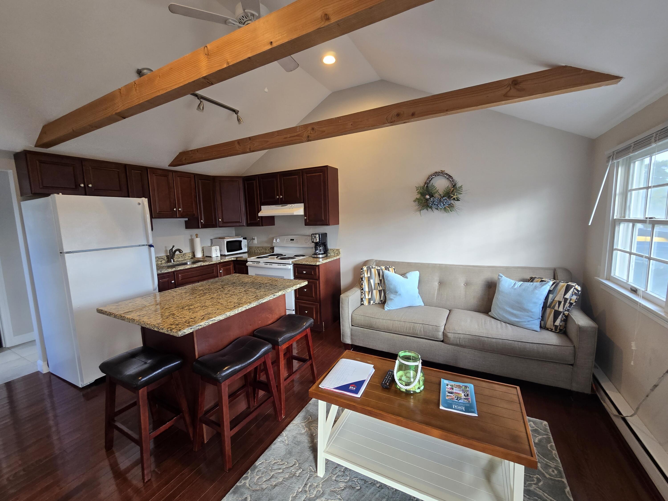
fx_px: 251
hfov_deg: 106.2
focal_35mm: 13
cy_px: 250
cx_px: 334
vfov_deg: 89.9
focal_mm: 2.2
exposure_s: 1/60
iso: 125
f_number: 2.2
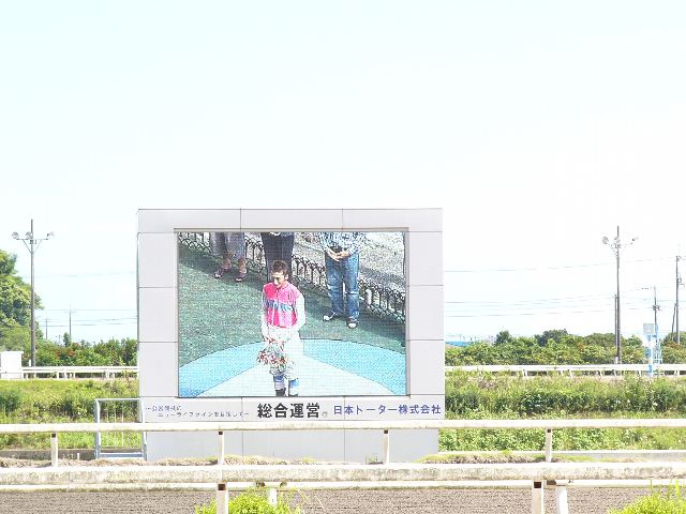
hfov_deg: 12.4
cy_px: 257
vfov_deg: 9.3
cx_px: 343
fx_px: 3151
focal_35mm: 159
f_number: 4
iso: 50
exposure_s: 1/125
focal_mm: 26.5
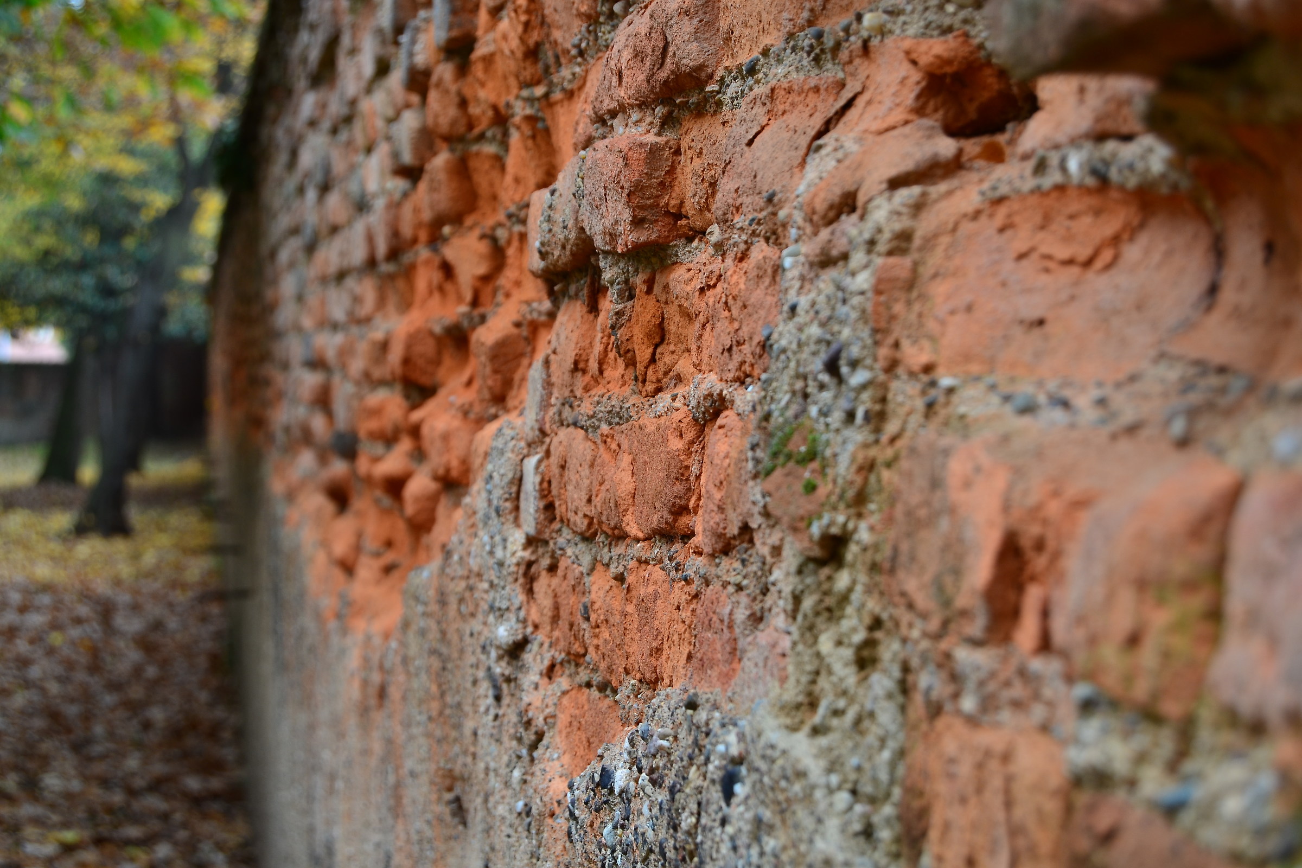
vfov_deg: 16.6
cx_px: 651
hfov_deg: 24.6
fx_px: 2984
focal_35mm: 82
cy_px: 434
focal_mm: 55
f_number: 8
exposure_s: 1/20
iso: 100
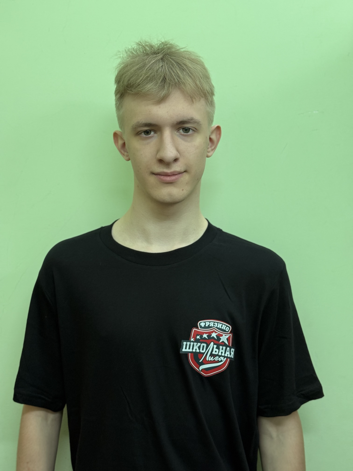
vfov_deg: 39.7
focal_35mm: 48
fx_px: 653
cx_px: 176
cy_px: 236
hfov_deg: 30.3
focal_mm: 6.8
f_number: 1.8
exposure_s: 1/50
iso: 160
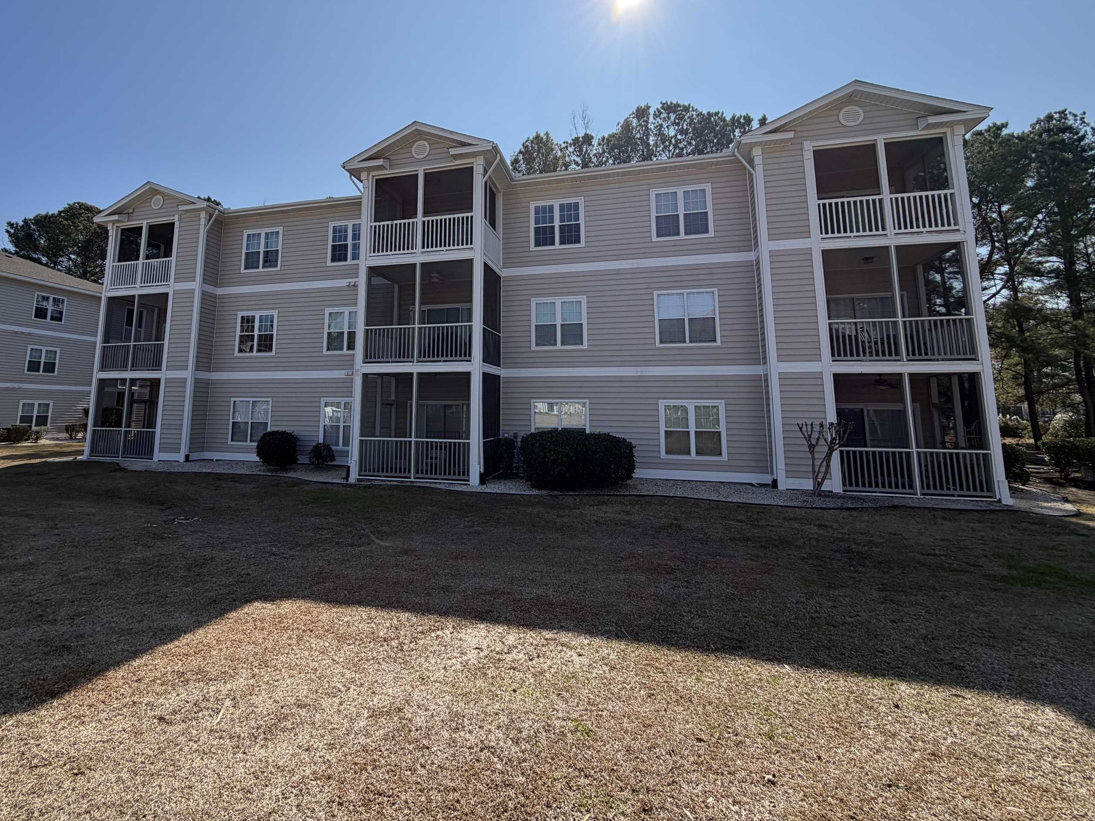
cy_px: 331
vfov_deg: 74.0
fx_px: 538
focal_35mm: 17
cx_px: 479
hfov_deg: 90.6
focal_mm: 2.22
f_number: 2.2
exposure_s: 1/1125
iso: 25
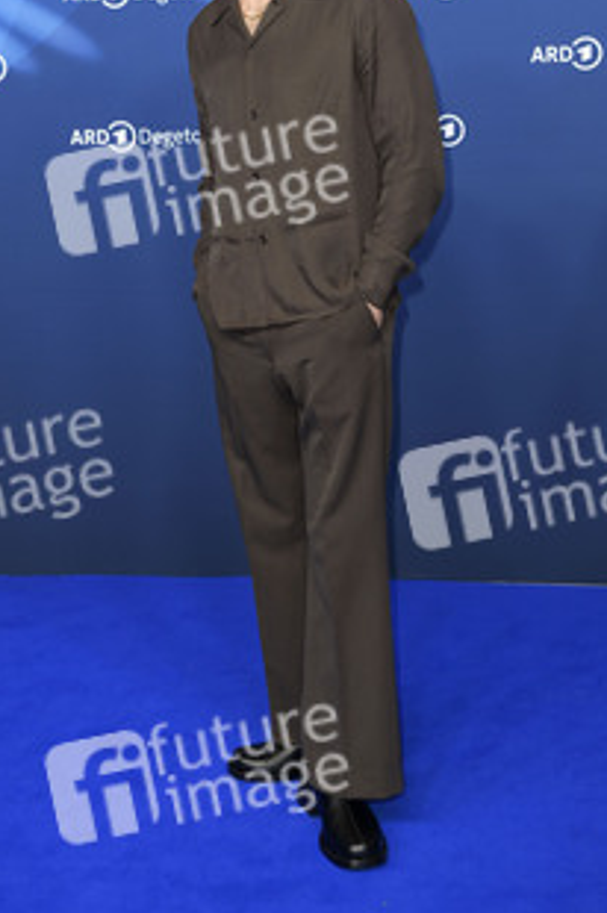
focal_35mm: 67
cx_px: 283
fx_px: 1698
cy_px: 333
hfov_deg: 20.3
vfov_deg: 30.0
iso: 800
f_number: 4
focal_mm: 52
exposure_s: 1/320
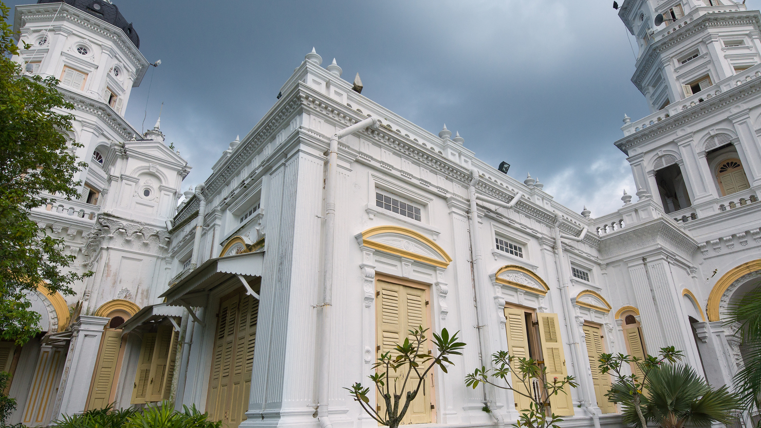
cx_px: 411
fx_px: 424
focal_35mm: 21
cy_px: 243
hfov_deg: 83.7
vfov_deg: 53.4
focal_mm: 14
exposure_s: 1/640
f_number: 7.1
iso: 400
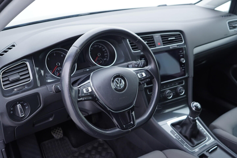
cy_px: 79
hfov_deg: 53.1
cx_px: 118
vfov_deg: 36.9
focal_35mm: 36
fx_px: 237
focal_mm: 24
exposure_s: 1/40
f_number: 2.8
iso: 200
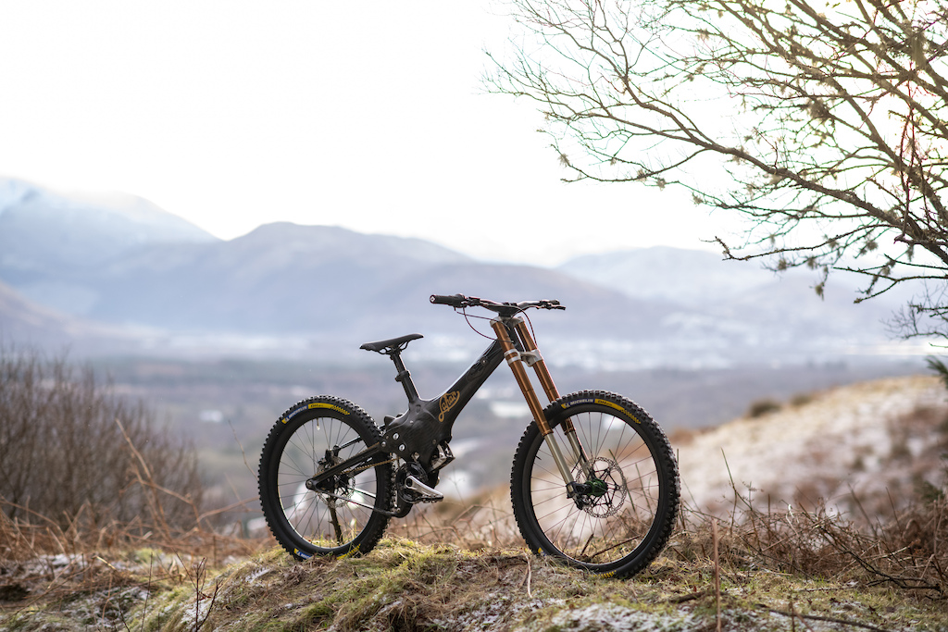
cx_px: 474
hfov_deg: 23.9
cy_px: 316
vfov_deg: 16.1
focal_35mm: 85
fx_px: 2238
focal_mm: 85
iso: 1000
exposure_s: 1/250
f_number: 2.2
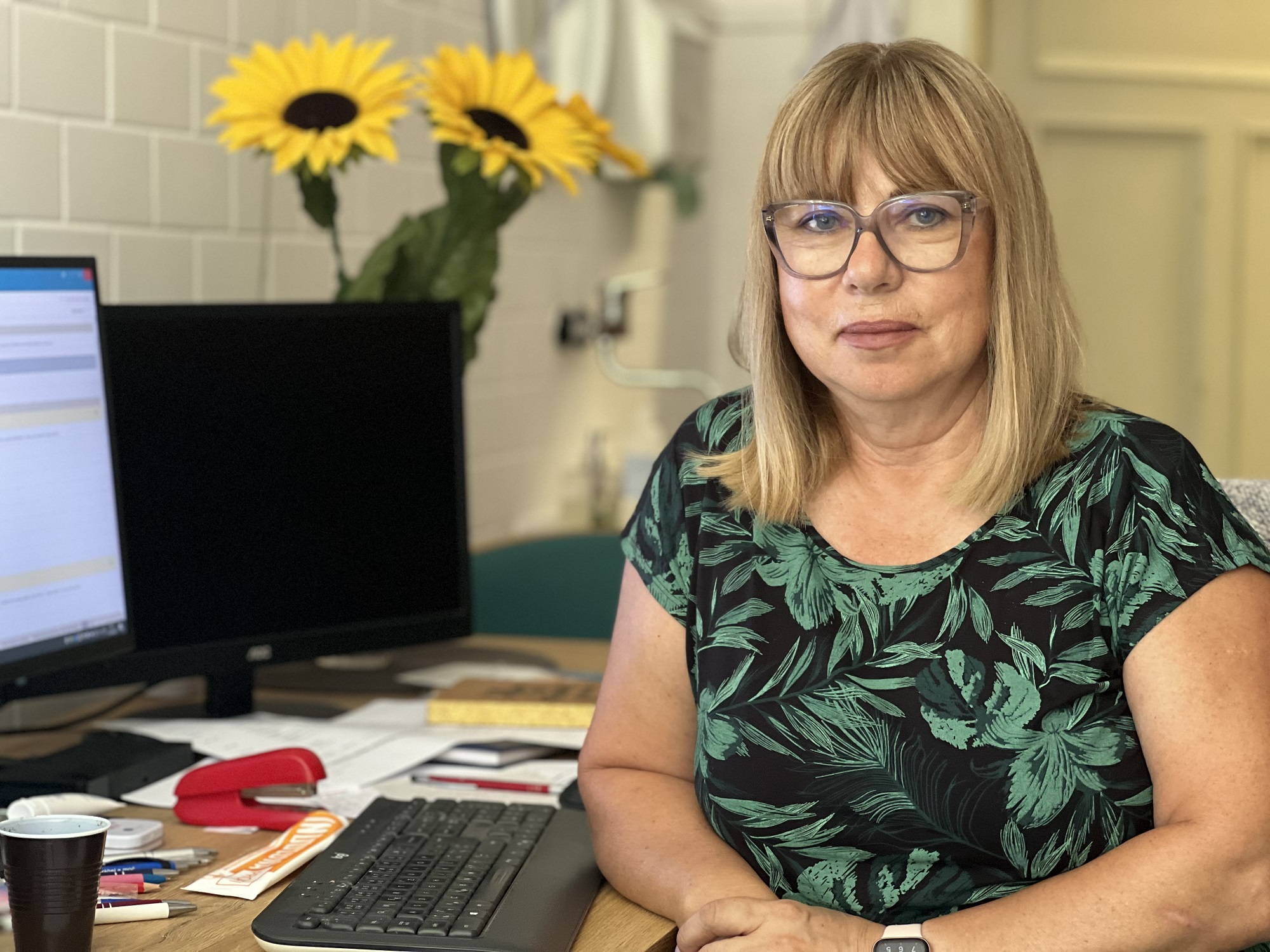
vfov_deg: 19.1
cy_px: 476
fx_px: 2825
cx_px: 635
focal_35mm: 77
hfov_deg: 25.3
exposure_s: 1/33
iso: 250
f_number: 2.8
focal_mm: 9
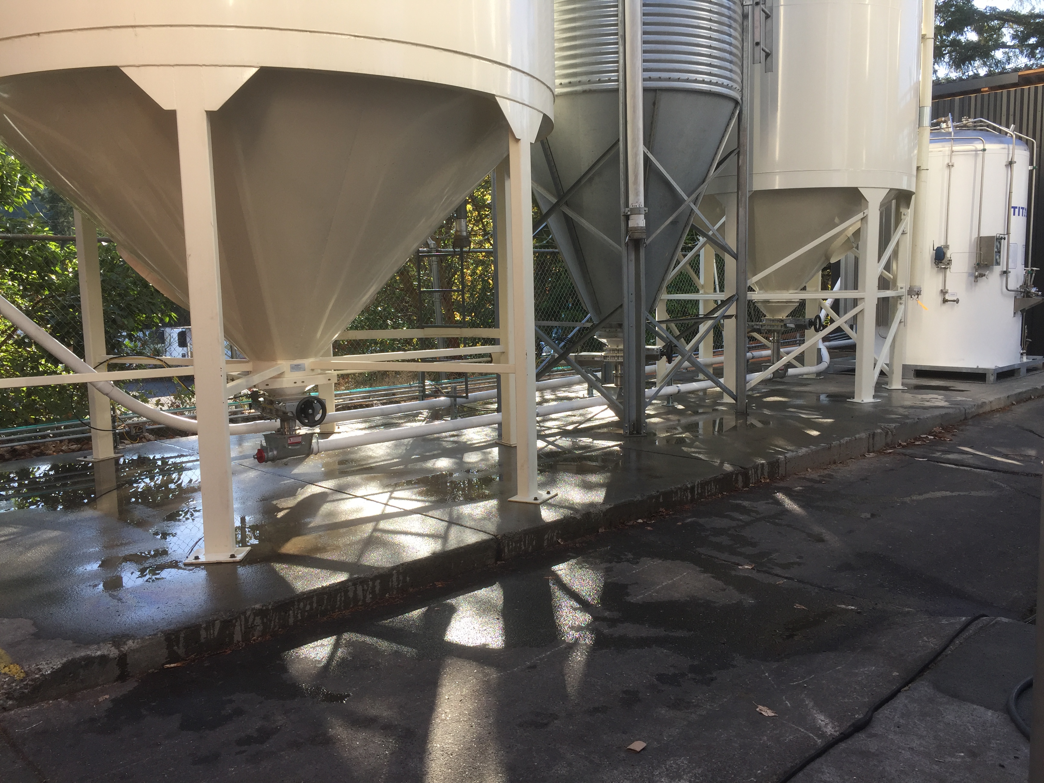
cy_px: 392
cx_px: 522
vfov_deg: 48.2
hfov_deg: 61.7
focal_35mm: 29
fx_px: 875
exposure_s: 1/399
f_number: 2.2
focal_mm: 4.15
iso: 32
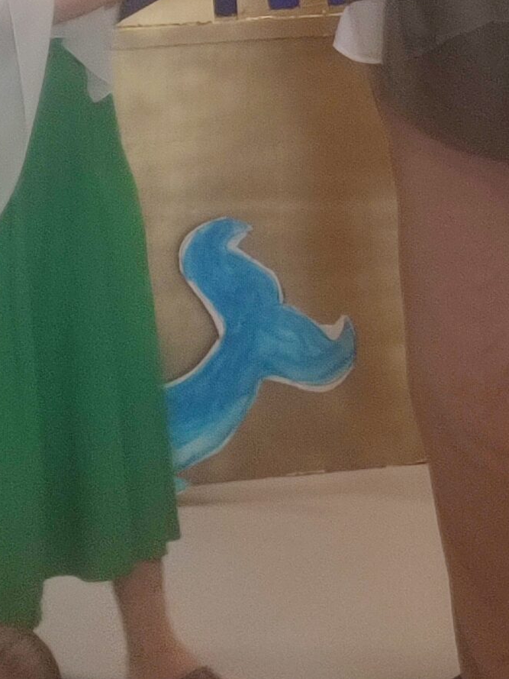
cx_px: 491
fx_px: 1411
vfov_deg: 23.3
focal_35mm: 72
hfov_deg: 19.9
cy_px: -251
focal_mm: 6.04
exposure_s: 1/33
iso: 216
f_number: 1.9
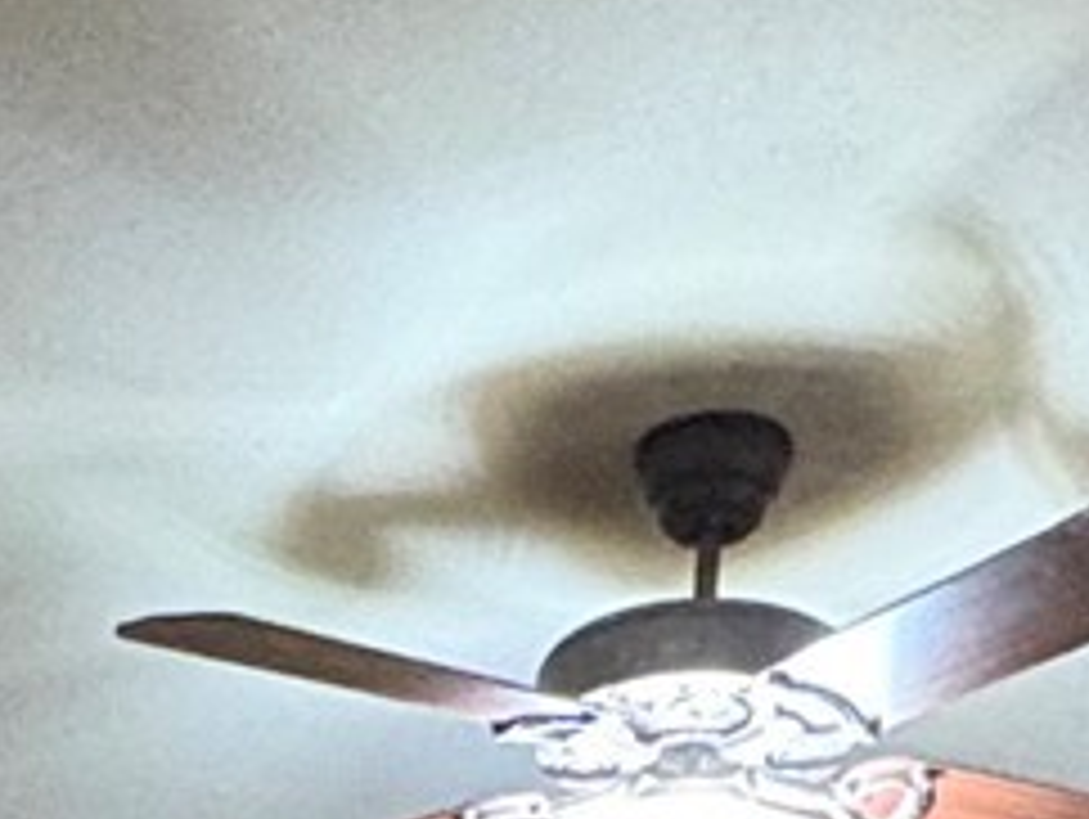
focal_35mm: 111
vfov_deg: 8.4
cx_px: 99
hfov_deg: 17.4
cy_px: 3128
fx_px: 3495
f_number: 2.2
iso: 640
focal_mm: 2.22
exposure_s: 1/60
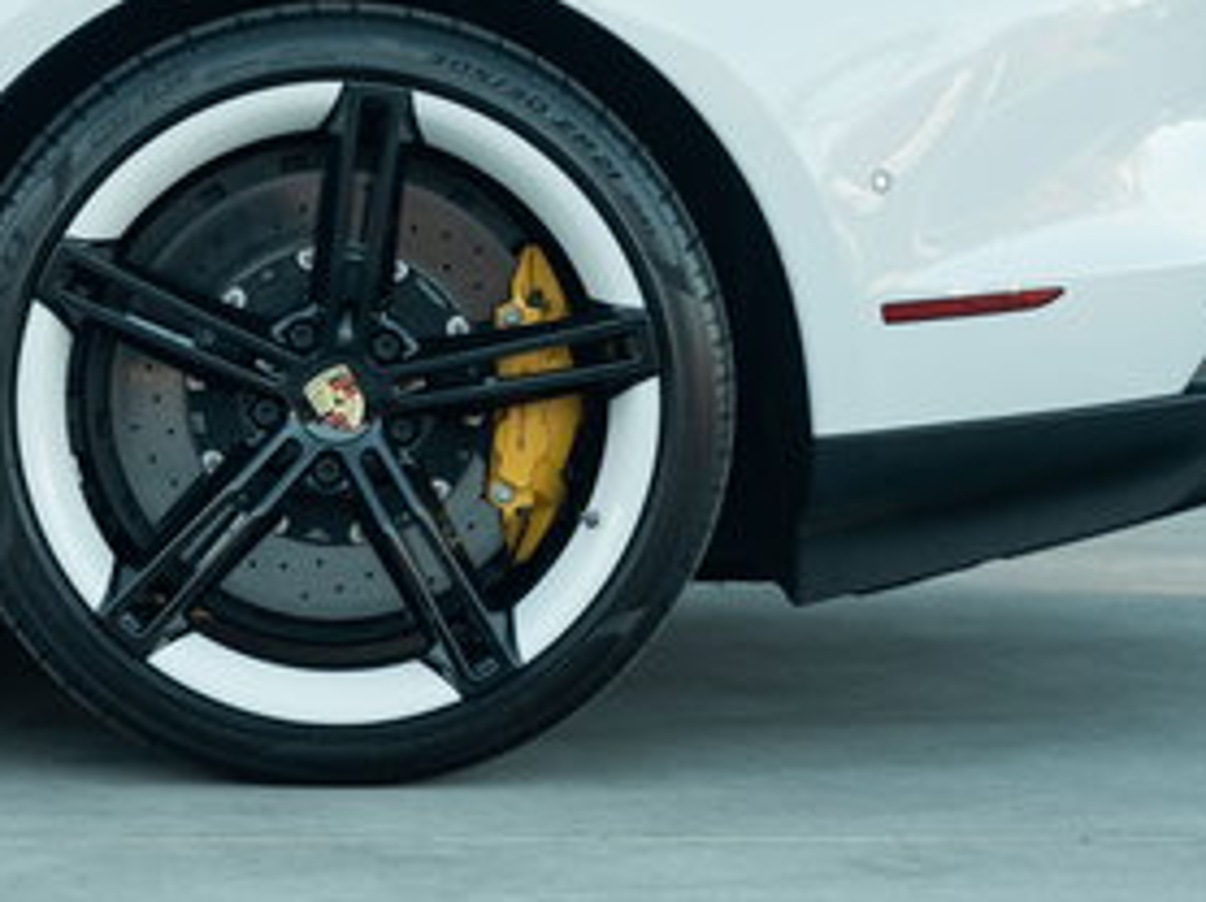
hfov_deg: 10.6
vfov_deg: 7.9
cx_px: 260
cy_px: -52
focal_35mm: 186
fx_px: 6475
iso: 250
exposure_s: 1/200
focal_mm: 70
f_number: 2.8
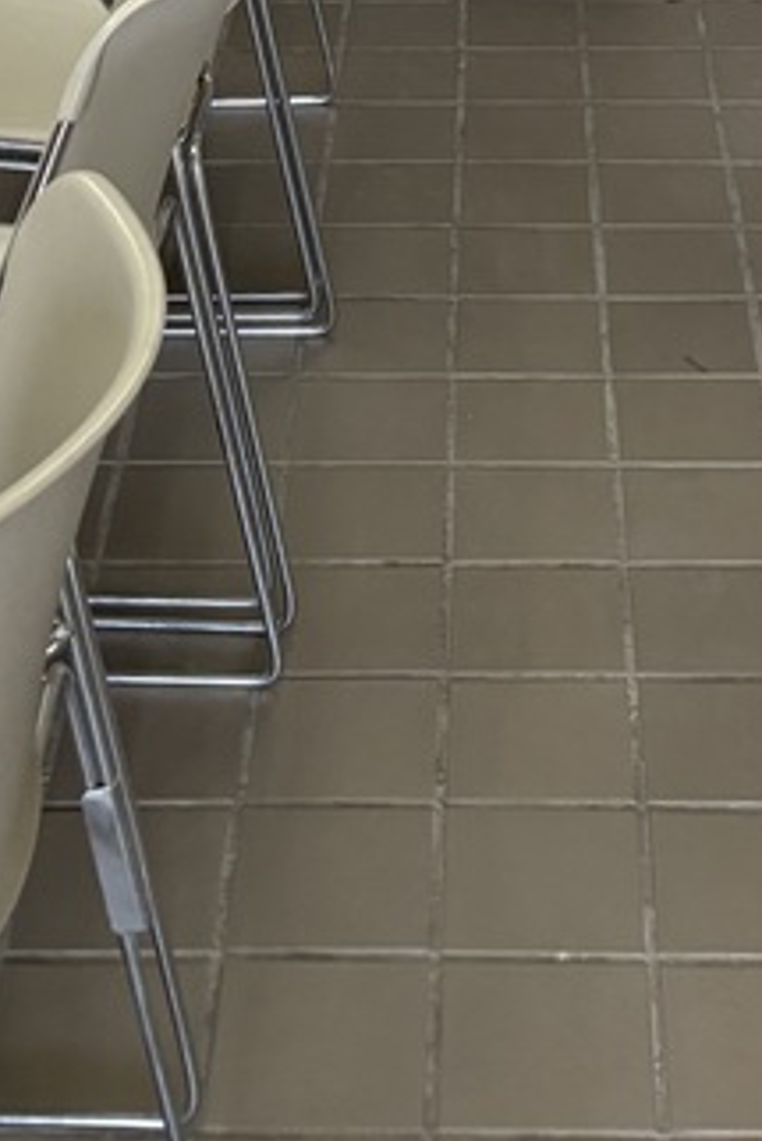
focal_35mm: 86
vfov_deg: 20.4
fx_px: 2727
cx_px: 447
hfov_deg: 15.9
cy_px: -546
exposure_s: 1/120
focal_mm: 5.96
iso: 200
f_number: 1.6
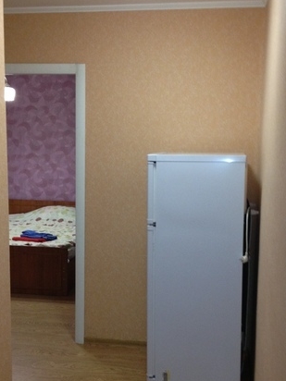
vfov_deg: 37.5
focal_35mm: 51
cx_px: 138
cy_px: 209
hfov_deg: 28.6
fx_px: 562
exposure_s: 1/20
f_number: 2.4
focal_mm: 4.28
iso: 200
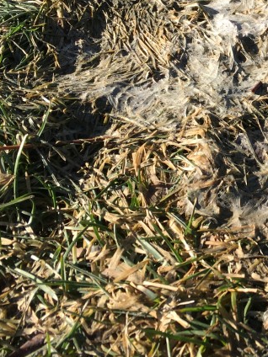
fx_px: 723
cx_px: 335
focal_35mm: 70
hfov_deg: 19.6
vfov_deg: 27.4
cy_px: 89
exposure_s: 1/874
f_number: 2.2
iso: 25
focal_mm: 4.15
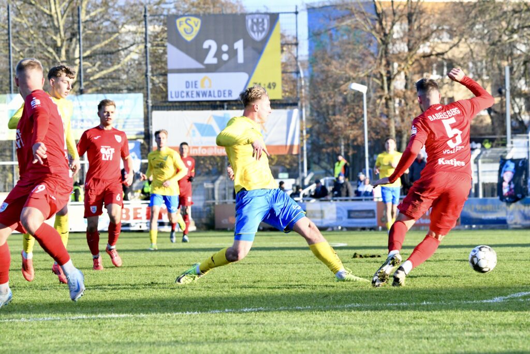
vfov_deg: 6.5
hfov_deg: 9.8
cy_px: 177
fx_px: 3092
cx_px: 265
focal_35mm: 210
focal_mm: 210
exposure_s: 1/1600
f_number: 9
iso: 4000
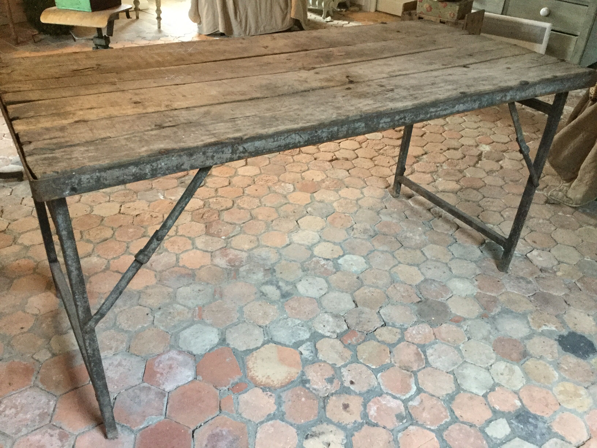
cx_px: 298
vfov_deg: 45.4
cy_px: 224
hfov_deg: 58.4
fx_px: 535
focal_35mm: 31
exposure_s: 1/20
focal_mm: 3.3
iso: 200
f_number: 2.4
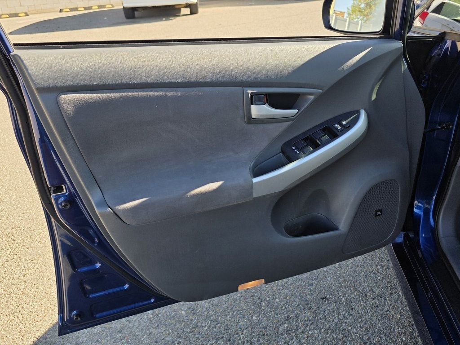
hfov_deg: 61.7
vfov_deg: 48.2
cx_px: 230
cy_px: 172
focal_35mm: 29
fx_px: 385
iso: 25
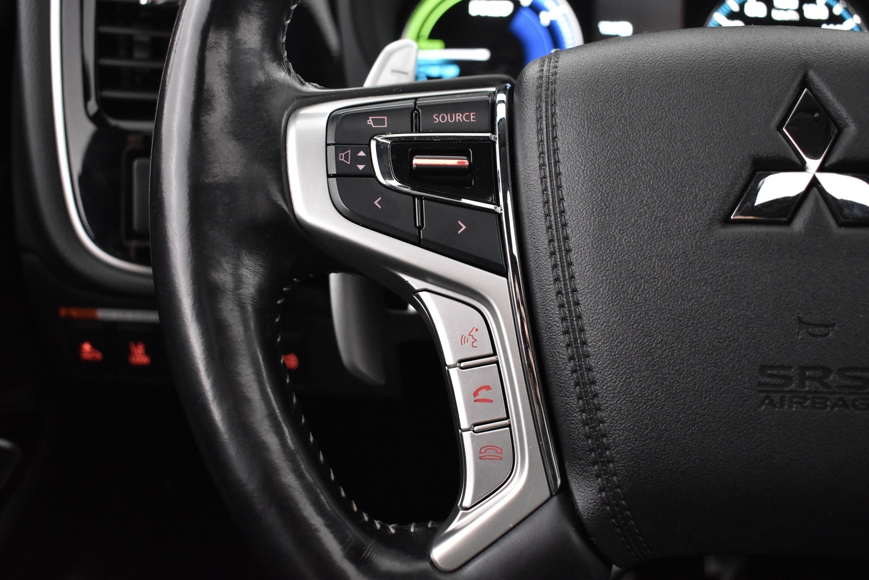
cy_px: 290
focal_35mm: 39
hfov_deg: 49.6
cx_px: 434
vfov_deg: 34.2
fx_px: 941
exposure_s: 1/25
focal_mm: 26
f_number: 4
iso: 3200
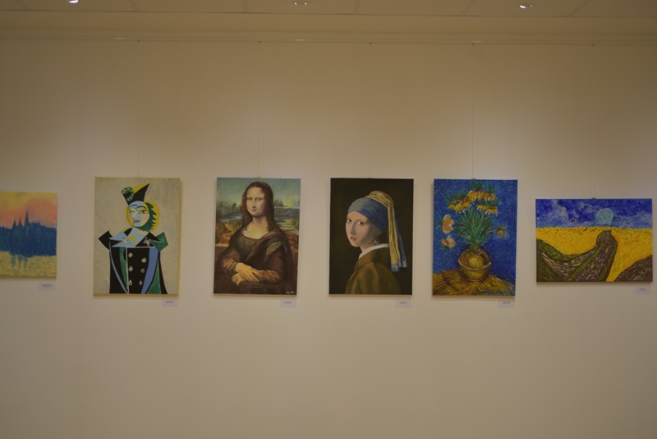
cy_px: 220
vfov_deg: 22.6
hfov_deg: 33.4
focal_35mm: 60
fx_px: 1095
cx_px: 328
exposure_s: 1/60
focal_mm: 60
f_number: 2.8
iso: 110
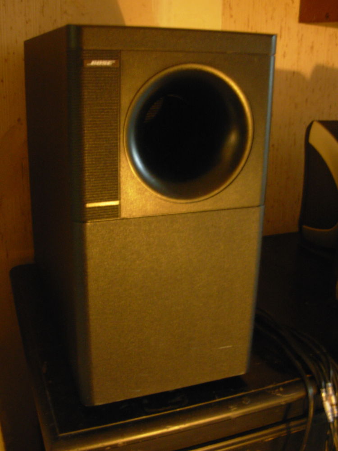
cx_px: 169
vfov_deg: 49.0
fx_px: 495
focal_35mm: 38
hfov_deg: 37.7
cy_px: 226
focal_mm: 6.3
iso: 159
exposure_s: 1/1.5
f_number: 2.9
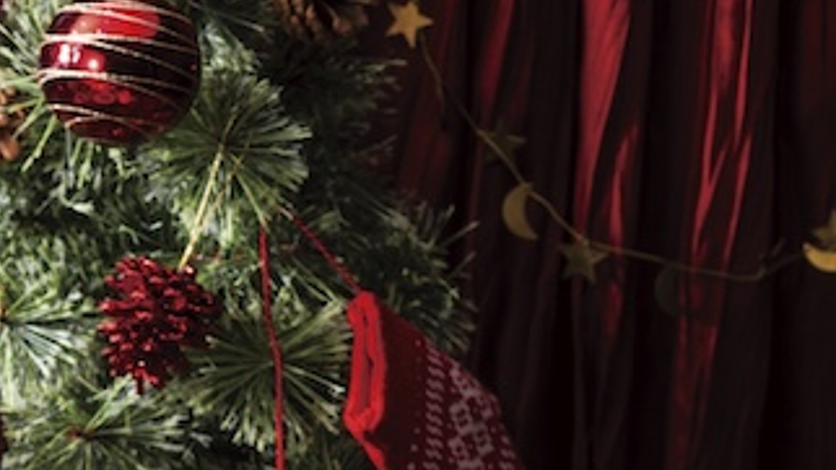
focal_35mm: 293
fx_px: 6494
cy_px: 767
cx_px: -332
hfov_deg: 7.3
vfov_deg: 4.1
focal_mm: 90
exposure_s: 1/125
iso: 100
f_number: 10
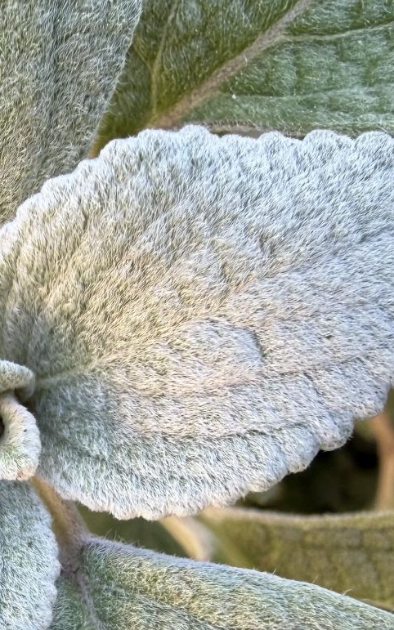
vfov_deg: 30.4
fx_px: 1134
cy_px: 497
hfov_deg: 19.6
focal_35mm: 66
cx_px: 101
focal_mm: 2.22
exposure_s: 1/121
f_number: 2.2
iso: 64
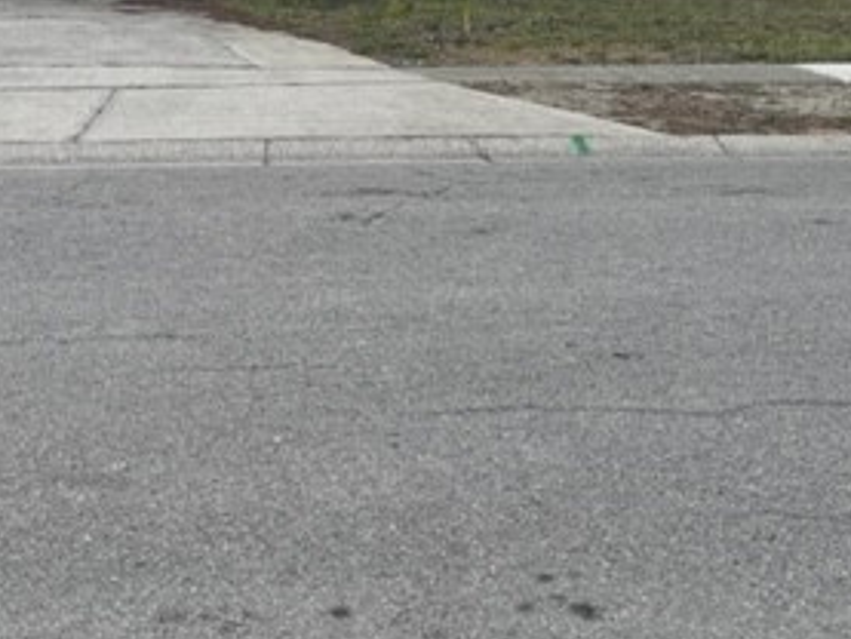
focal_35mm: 60
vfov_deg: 23.2
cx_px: 372
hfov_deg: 32.1
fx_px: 1476
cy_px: -34
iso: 32
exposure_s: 1/2433
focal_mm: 5.1
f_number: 1.6
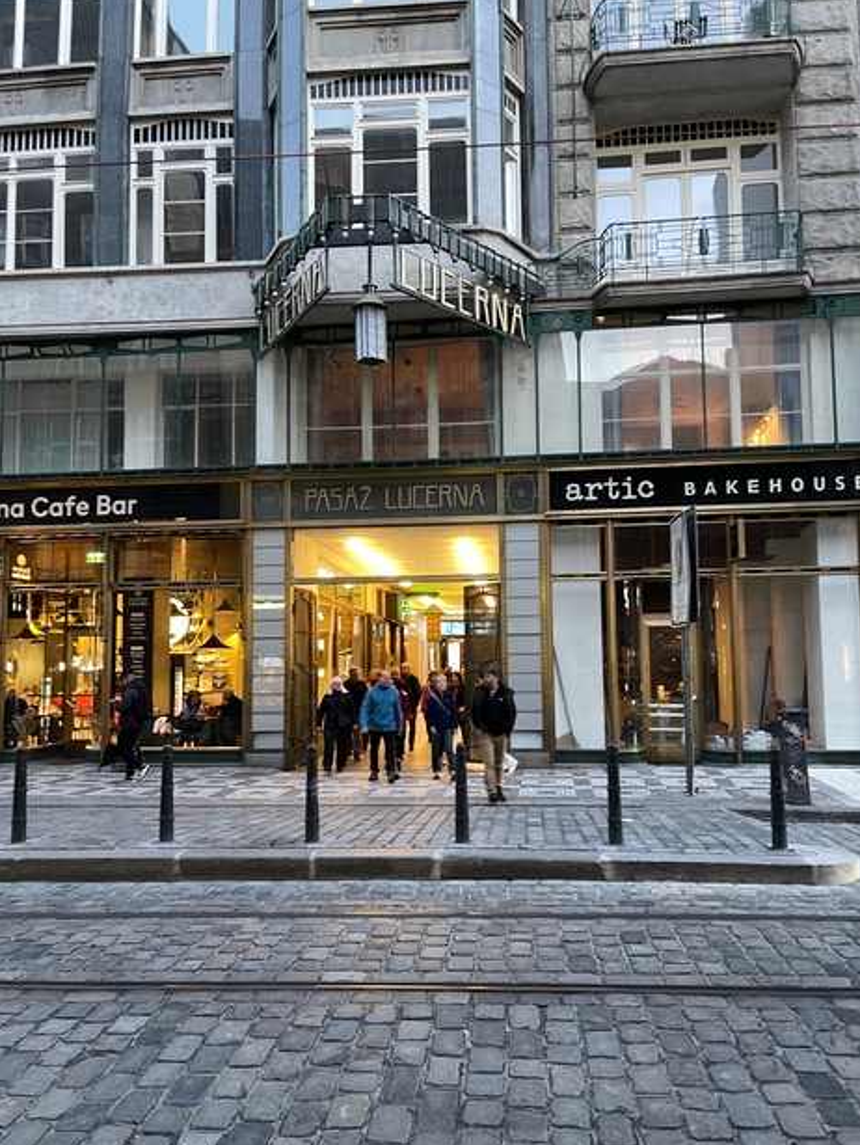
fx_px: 860
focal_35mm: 26
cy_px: 586
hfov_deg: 53.1
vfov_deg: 67.3
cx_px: 443
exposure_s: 1/43
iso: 500
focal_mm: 5.1
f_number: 1.6
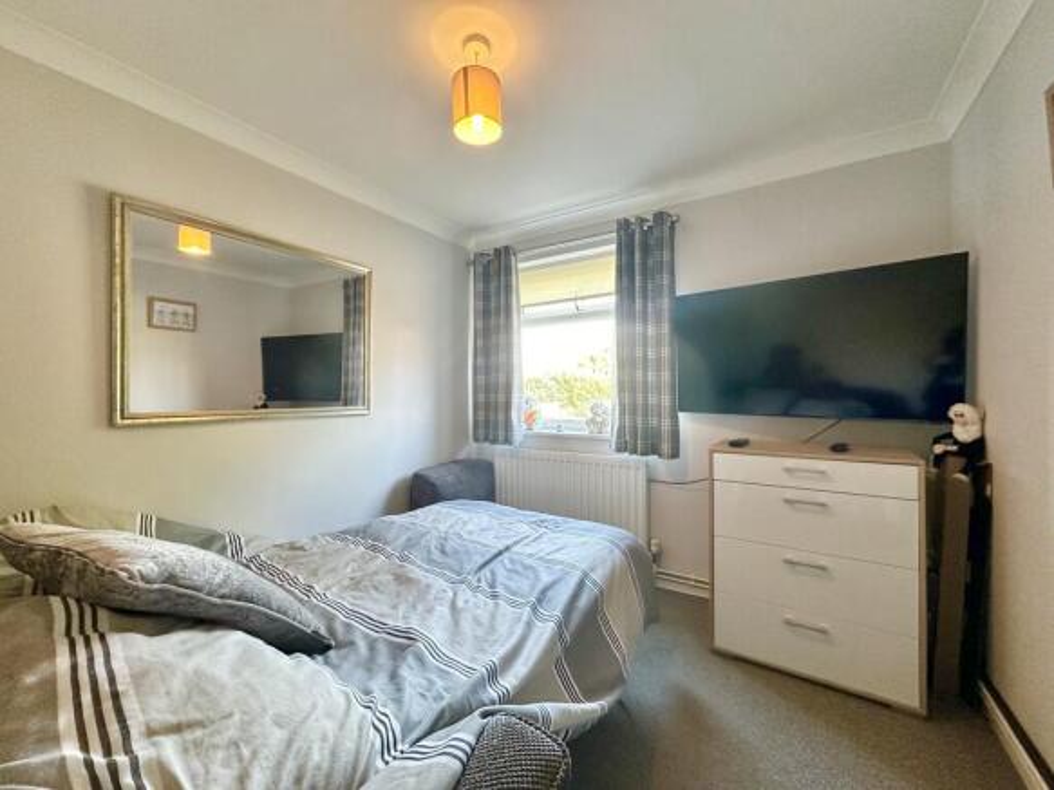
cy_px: 395
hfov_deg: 102.1
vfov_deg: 85.7
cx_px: 527
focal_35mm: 14
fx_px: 426
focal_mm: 2.22
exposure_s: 1/99
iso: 250
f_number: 2.2
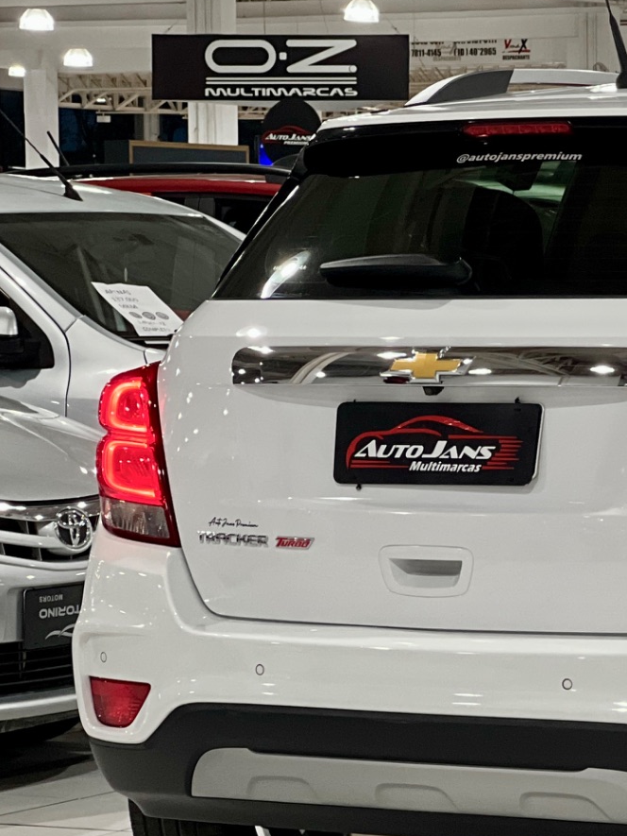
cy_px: 500
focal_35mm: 167
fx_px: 4032
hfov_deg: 8.8
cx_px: 801
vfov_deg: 11.8
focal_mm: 9
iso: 250
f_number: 2.8
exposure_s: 1/40
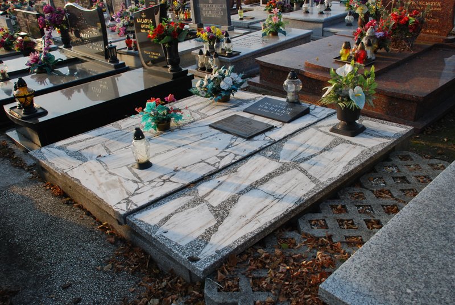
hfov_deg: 57.1
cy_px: 152
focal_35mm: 33
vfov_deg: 40.1
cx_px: 228
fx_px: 418
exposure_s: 1/320
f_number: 8
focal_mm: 22
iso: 500
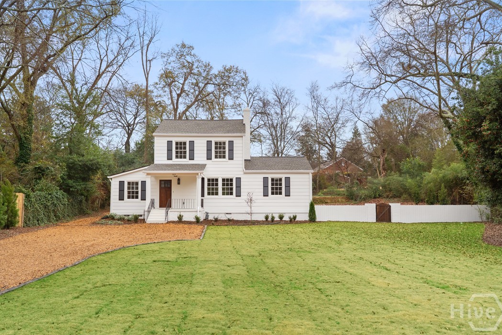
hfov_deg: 64.5
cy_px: 173
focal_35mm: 29
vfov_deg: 45.6
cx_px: 252
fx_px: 398
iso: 1250
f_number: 6.3
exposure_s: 1/60
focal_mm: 27.5
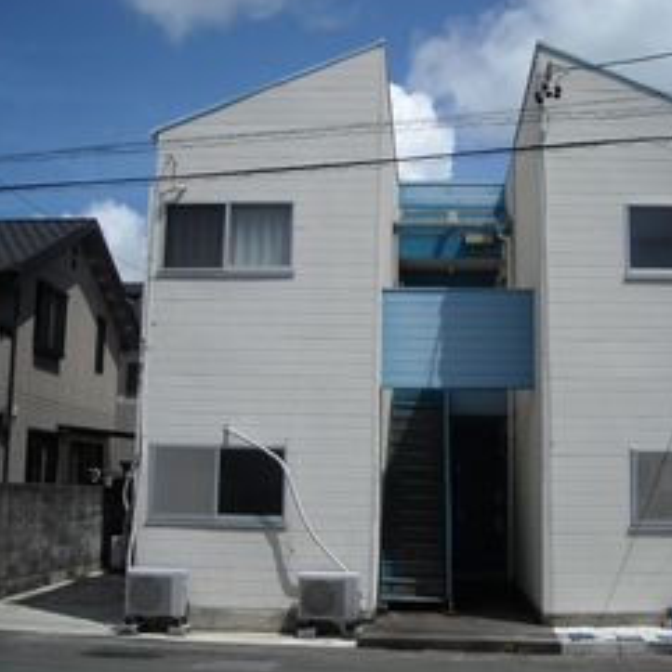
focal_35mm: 45
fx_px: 988
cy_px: 336
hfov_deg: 37.4
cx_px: 413
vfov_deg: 37.6
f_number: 5.6
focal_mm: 5.7
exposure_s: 1/647
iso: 64
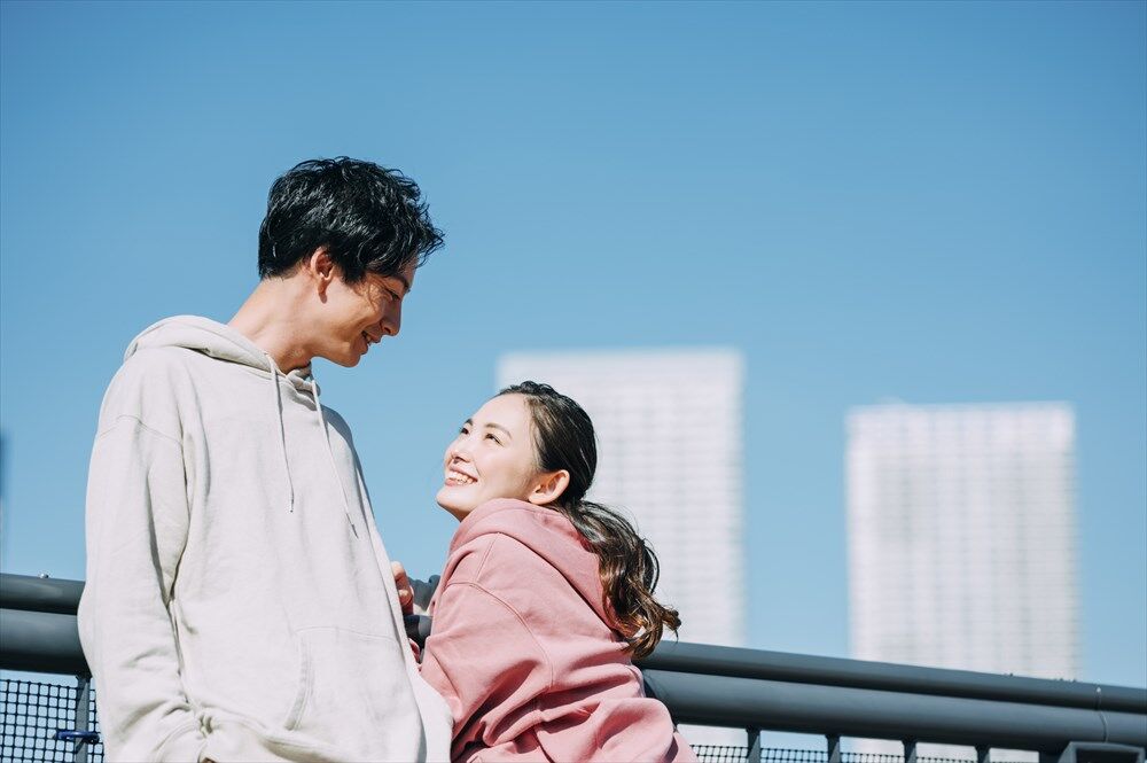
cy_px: 382
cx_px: 574
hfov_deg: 23.9
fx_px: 2706
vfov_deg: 16.0
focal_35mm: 85
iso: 80
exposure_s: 1/2500
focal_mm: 85
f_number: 2.8
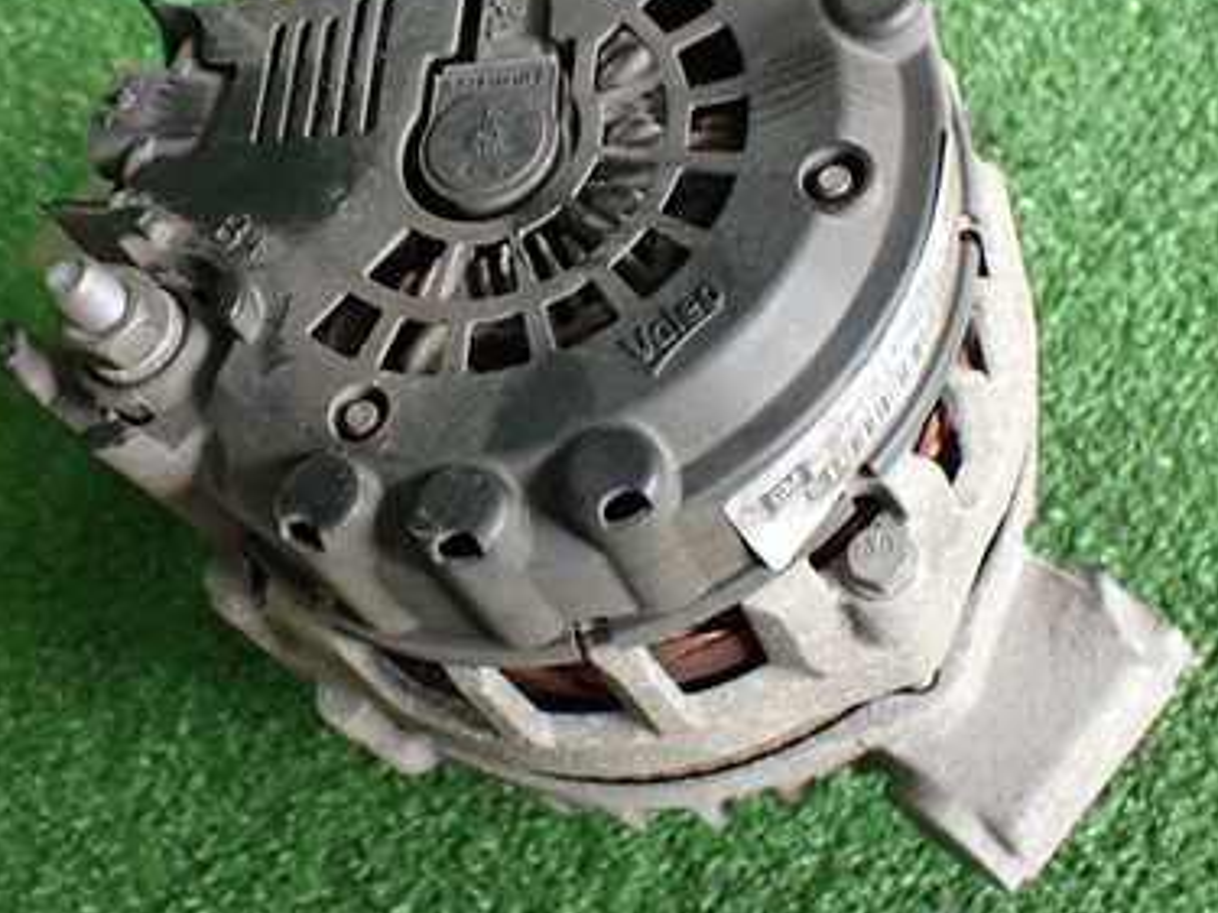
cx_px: 594
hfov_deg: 39.7
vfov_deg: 30.2
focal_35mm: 48
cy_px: 374
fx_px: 1688
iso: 200
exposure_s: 1/125
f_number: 2.3
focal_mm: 5.4
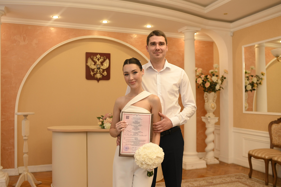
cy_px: 94
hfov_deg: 54.4
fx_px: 273
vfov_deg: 37.8
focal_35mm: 35
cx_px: 140
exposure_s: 1/160
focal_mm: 35
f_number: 2.8
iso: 640
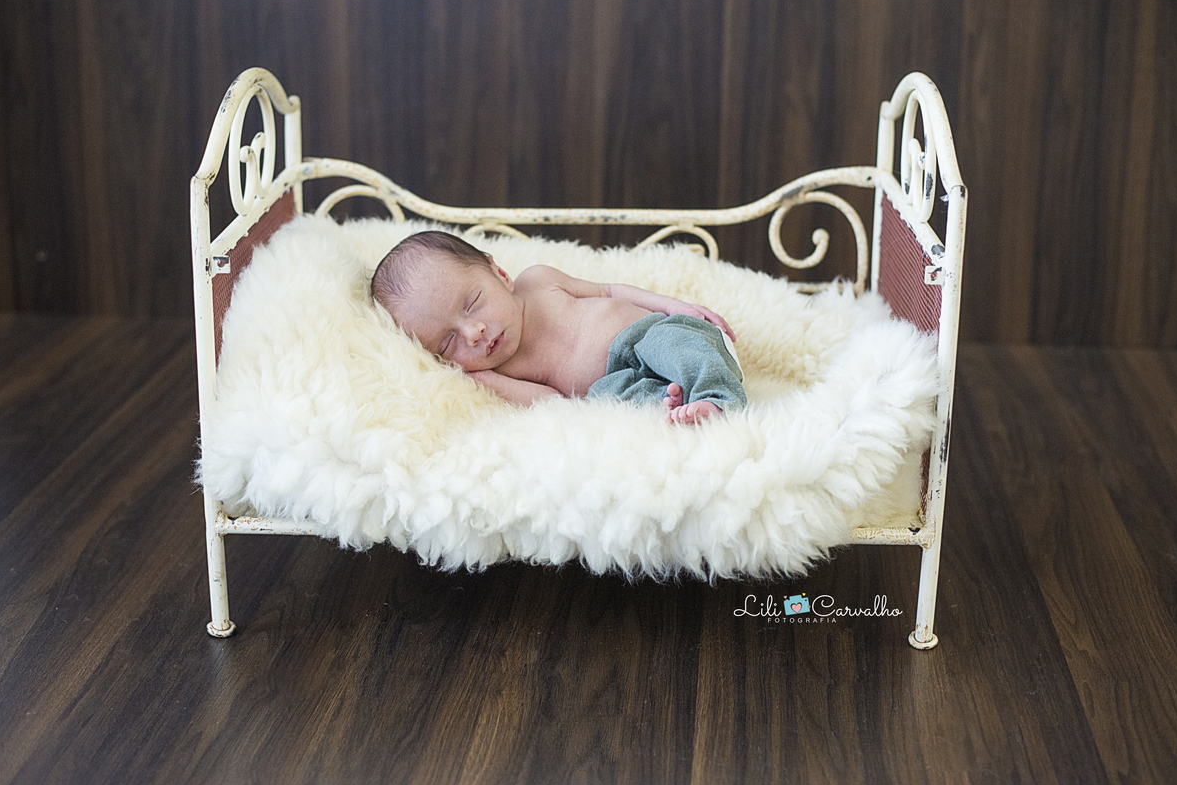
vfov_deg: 26.5
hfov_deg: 38.9
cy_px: 386
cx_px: 582
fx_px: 1668
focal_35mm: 51
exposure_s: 1/160
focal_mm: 50
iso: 1600
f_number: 3.2
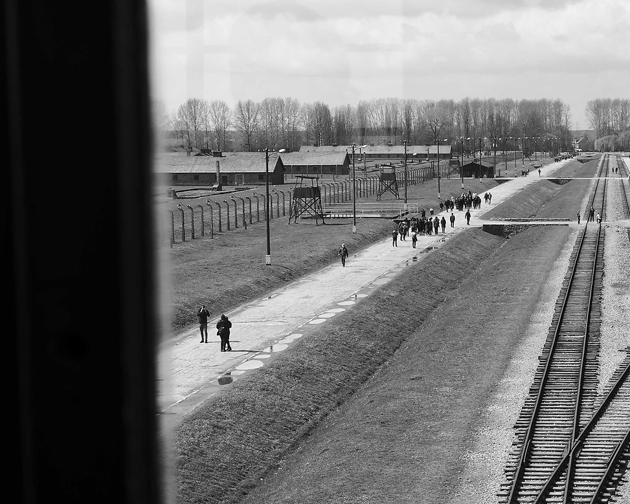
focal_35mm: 81
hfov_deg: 22.9
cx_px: 587
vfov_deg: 18.9
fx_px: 1511
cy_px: 293
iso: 100
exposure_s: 1/250
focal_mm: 35
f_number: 5.6
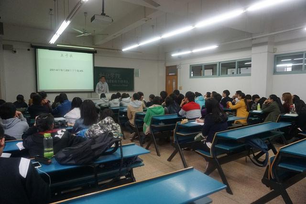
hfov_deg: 73.8
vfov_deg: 53.1
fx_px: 204
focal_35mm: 24
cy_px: 102
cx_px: 153
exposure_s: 1/160
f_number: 3.5
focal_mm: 16
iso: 2000
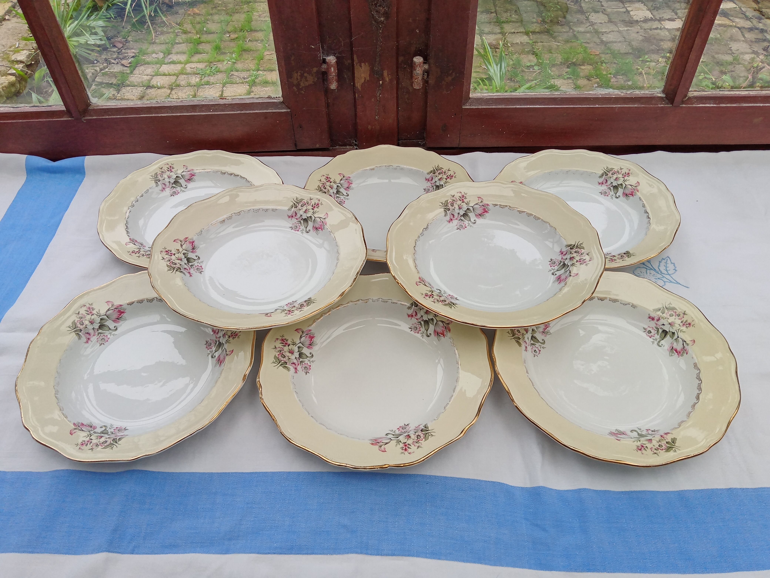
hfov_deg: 63.4
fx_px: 623
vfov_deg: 49.7
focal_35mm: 28
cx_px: 385
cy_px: 289
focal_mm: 3.57
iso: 112
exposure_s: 1/326
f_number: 1.8
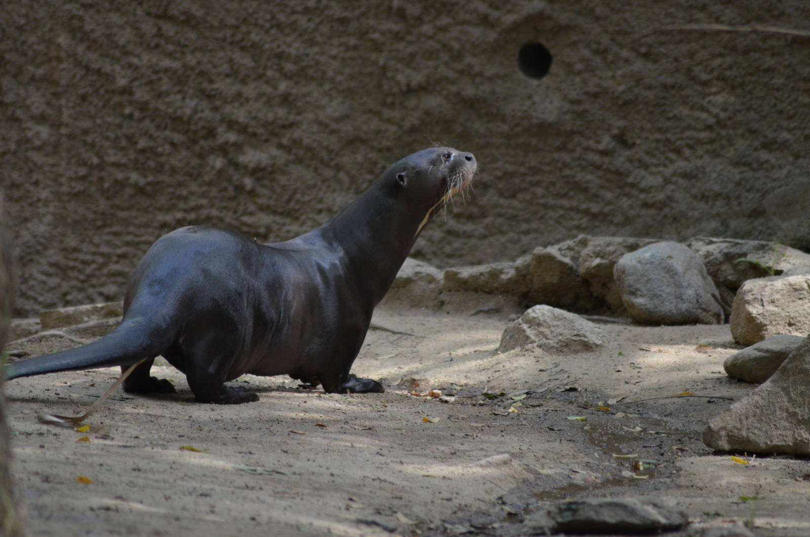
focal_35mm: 450
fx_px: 10105
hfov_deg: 4.6
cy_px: 268
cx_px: 405
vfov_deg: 3.0
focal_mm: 300
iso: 1600
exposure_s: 1/500
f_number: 5.6
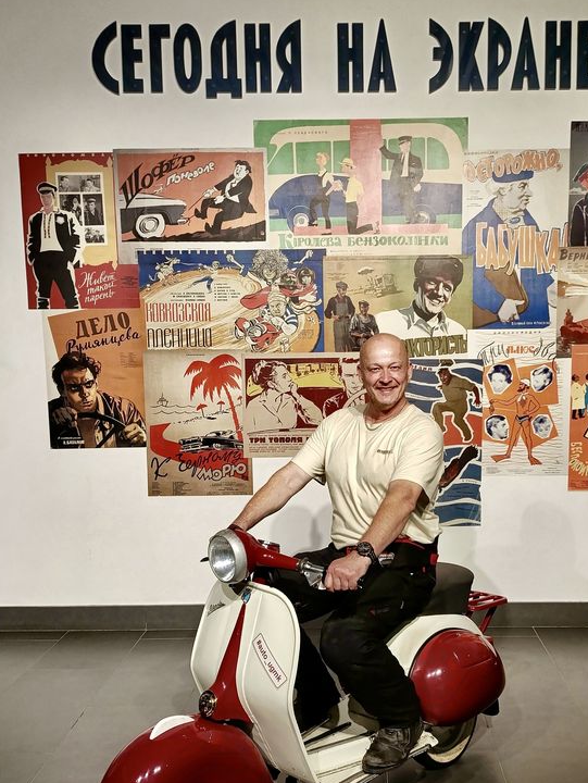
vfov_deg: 50.0
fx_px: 837
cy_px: 443
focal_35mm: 37
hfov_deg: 38.5
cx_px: 356
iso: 160
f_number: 1.7
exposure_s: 1/33.3
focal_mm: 4.71
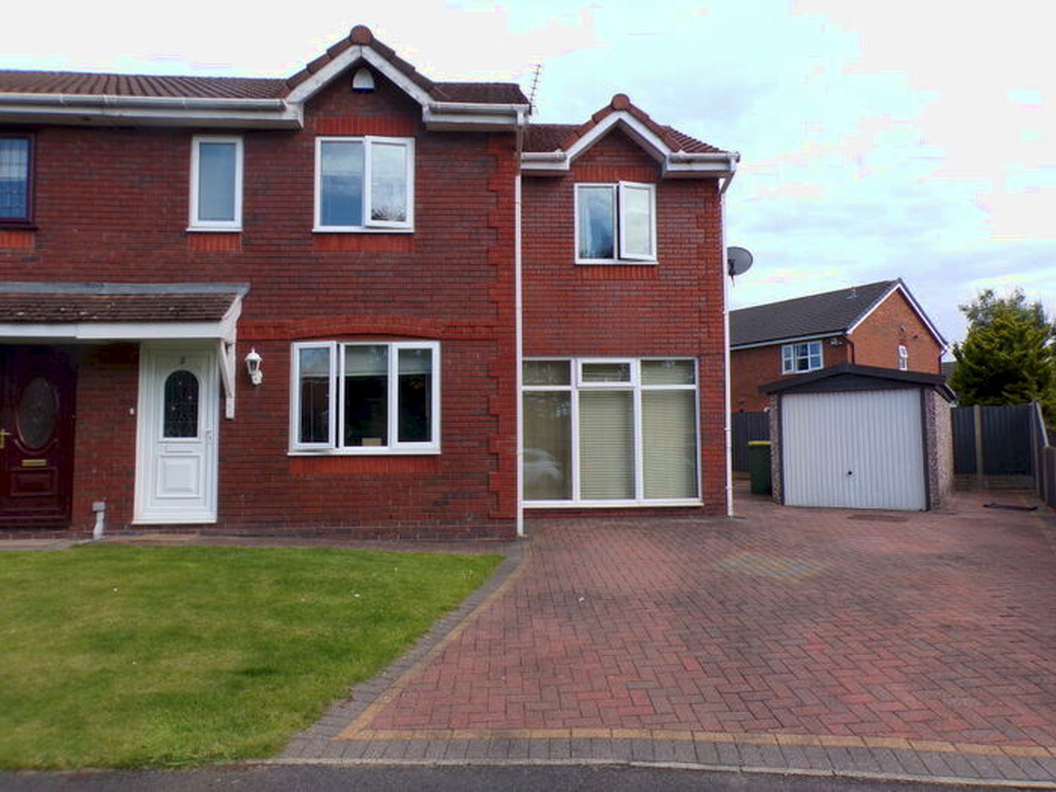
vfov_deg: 56.8
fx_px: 732
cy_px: 396
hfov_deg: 71.6
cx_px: 528
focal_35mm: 24
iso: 80
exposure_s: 1/200
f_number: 5.8
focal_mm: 4.3
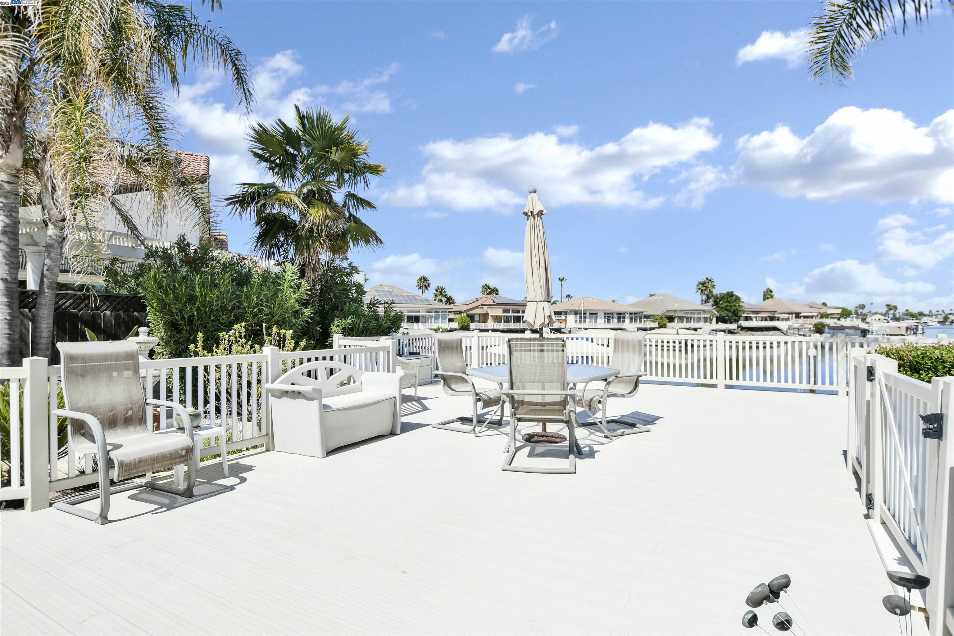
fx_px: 397
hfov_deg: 100.4
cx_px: 477
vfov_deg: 77.3
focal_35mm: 15
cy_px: 318
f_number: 4.5
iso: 500
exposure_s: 1/2500
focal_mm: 10
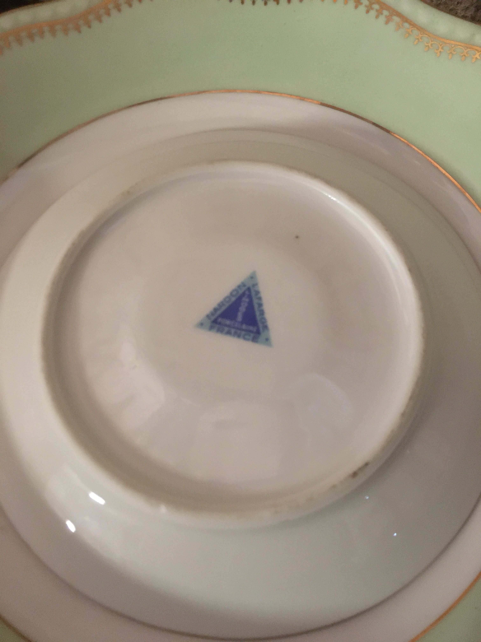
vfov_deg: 61.7
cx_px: 240
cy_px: 321
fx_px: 537
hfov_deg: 48.2
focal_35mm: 29
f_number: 2.2
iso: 400
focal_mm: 4.15
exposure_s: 1/17
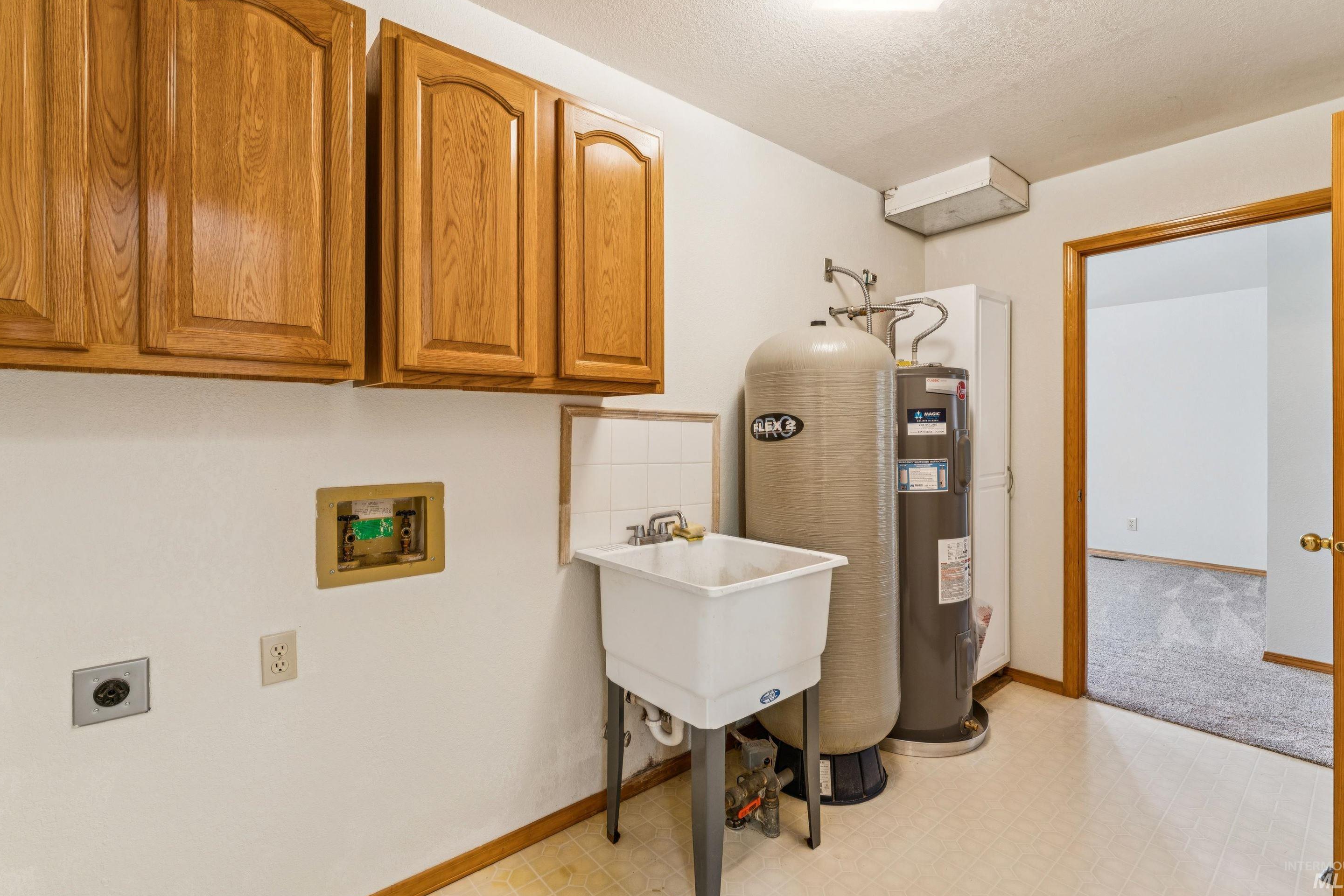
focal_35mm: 16
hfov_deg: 95.6
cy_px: 437
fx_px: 609
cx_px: 675
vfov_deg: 72.6
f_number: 13
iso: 400
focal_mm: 15.3
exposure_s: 1/1.25
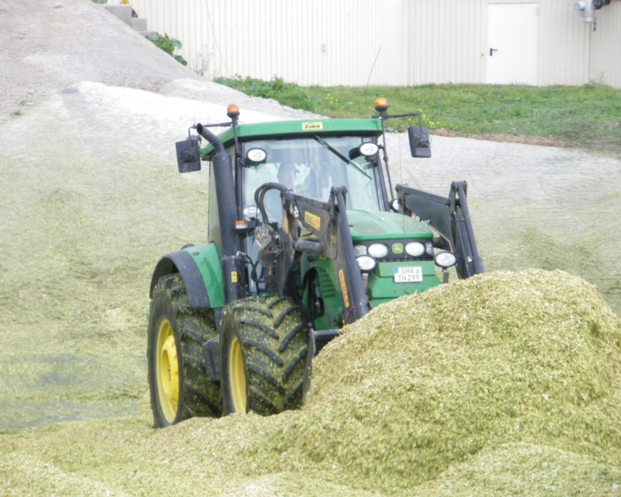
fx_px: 2848
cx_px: 310
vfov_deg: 10.0
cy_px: 248
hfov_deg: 12.4
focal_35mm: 155
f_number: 5.4
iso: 250
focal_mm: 26.2
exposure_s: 1/160
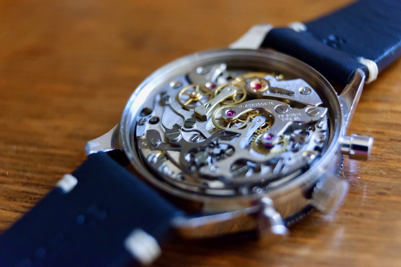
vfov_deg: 29.9
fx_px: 501
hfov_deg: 43.6
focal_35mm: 45
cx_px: 200
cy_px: 134
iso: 6400
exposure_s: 1/1000
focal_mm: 30.2
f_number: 3.6
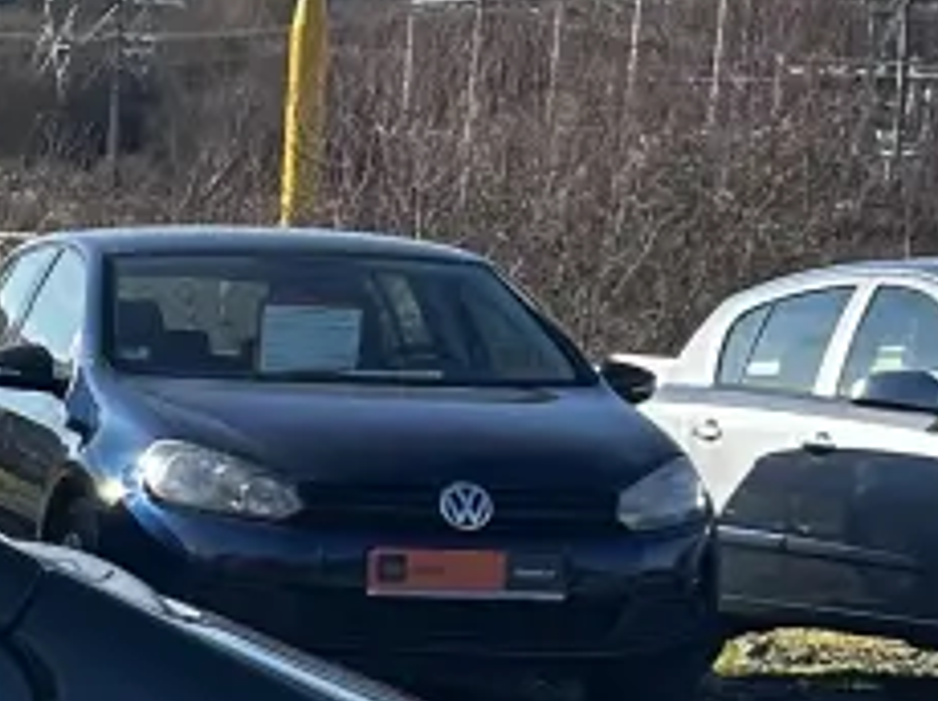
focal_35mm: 163
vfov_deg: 9.0
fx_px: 4412
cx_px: -1317
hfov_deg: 10.5
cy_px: 758
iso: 50
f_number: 1.5
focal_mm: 5.7
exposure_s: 1/2915
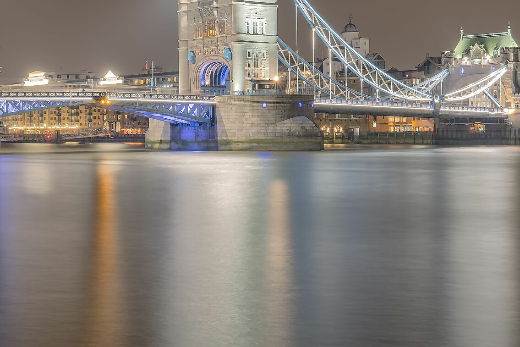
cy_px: 99
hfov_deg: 26.2
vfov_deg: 18.3
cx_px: 26
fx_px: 1069
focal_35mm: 74
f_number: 11
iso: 100
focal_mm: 35
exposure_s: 81
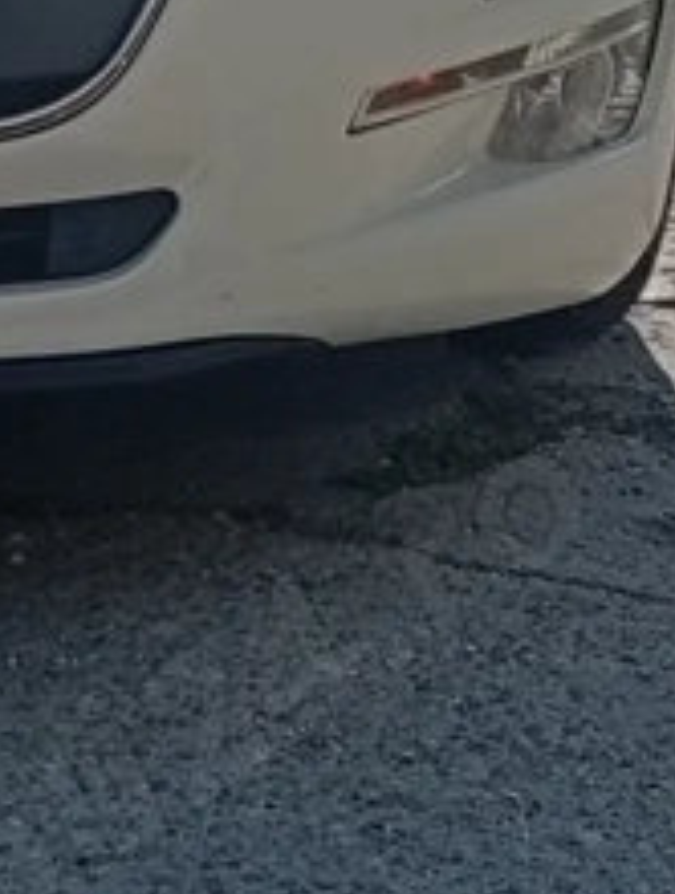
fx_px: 4222
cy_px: -53
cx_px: -329
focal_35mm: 163
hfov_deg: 8.9
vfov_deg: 11.9
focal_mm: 3.98
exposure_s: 1/932
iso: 51
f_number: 1.8
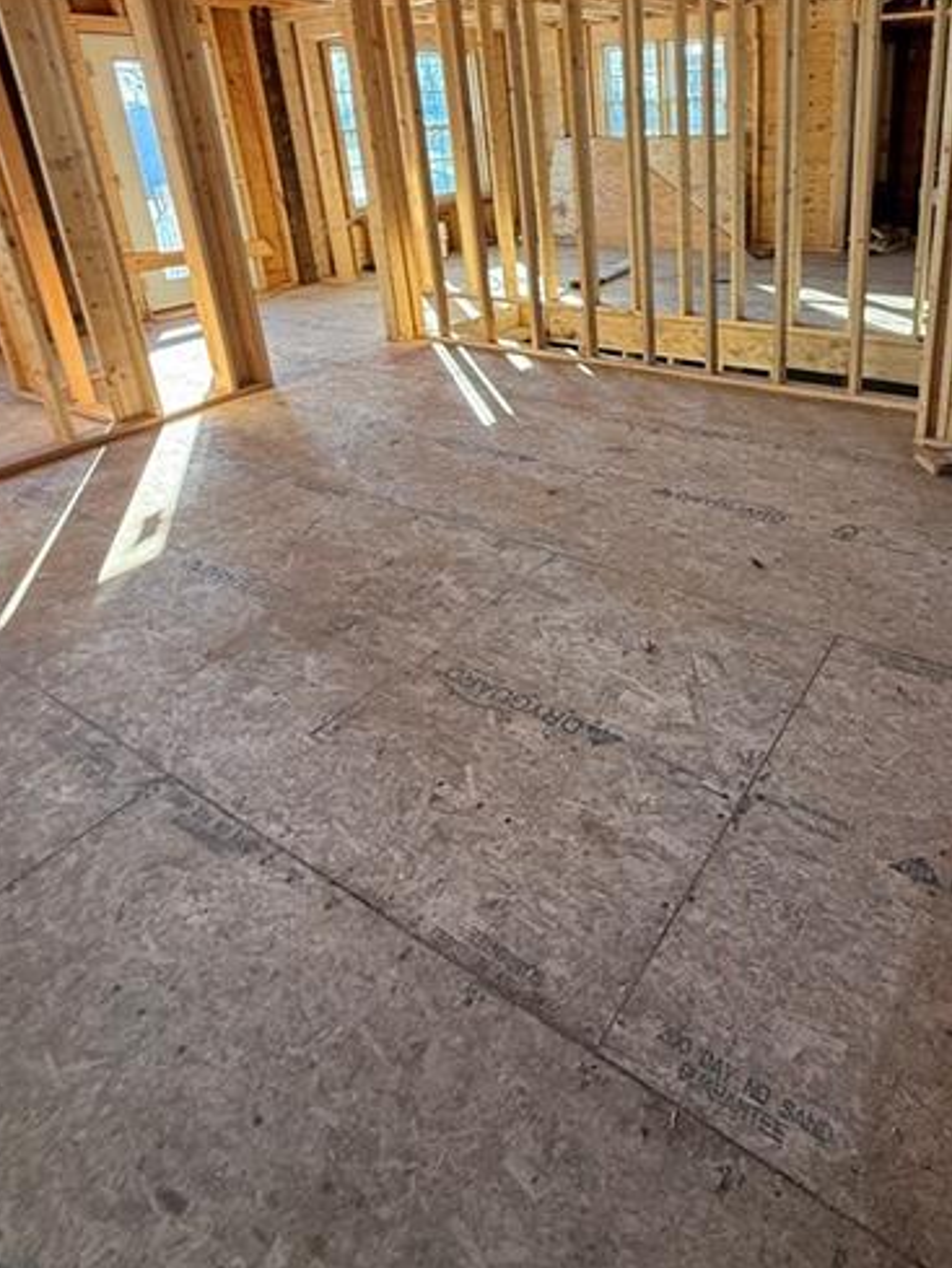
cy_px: 402
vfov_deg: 73.6
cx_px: 664
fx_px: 806
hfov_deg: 59.1
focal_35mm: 22
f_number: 2.2
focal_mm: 2.22
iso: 80
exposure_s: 1/99
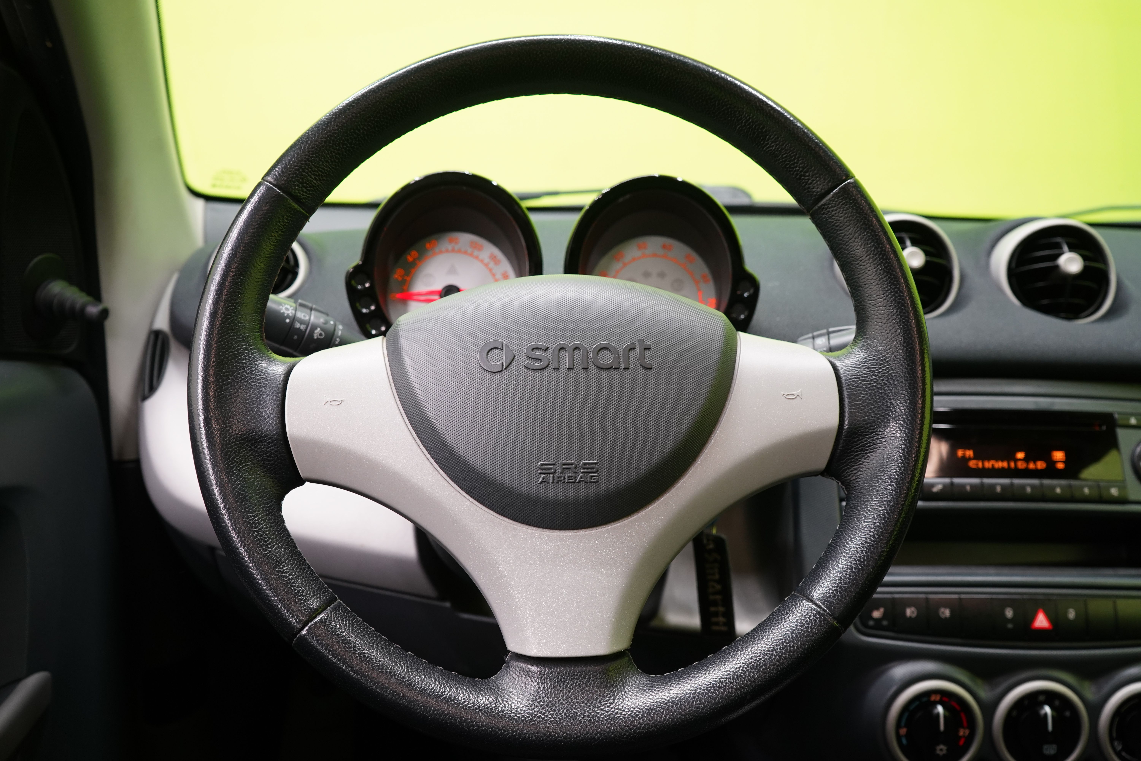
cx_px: 570
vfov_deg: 41.1
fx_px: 1014
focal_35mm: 32
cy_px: 380
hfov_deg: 58.7
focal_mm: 32
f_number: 5.6
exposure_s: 1/20
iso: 1250
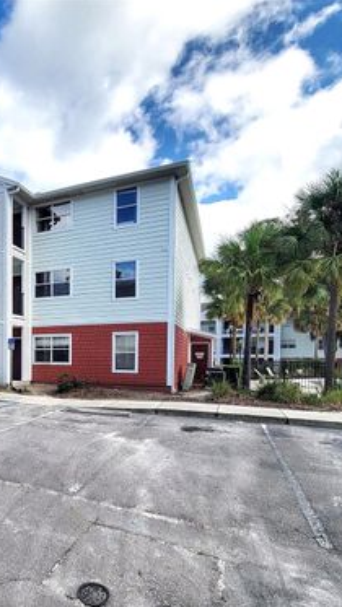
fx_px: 306
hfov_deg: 54.6
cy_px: 304
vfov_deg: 89.6
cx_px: 72
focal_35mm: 19
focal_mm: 2.2
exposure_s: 1/1248
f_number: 2.2
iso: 50
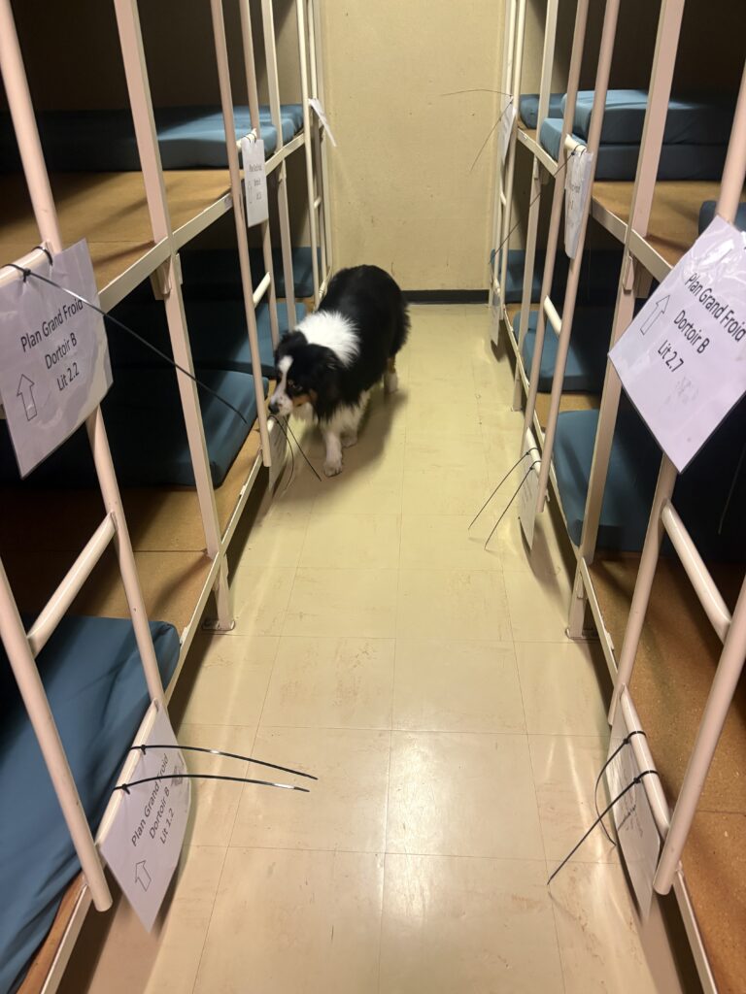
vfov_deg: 67.3
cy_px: 497
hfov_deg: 53.1
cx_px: 373
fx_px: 747
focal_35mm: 26
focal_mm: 5.96
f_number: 1.6
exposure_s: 1/50
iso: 250
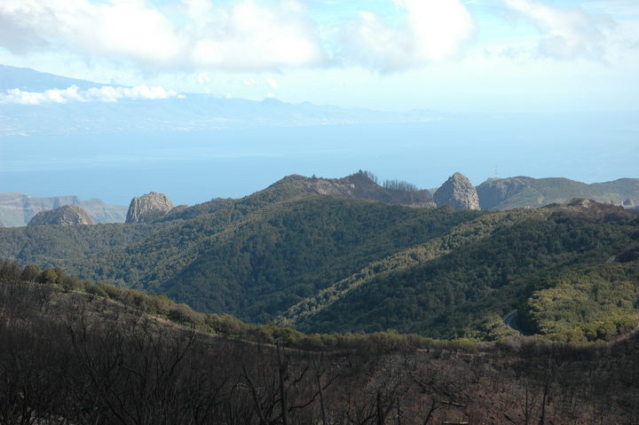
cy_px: 212
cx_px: 320
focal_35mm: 75
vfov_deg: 18.2
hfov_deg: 27.0
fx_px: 1330
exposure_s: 1/250
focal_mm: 50
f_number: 8
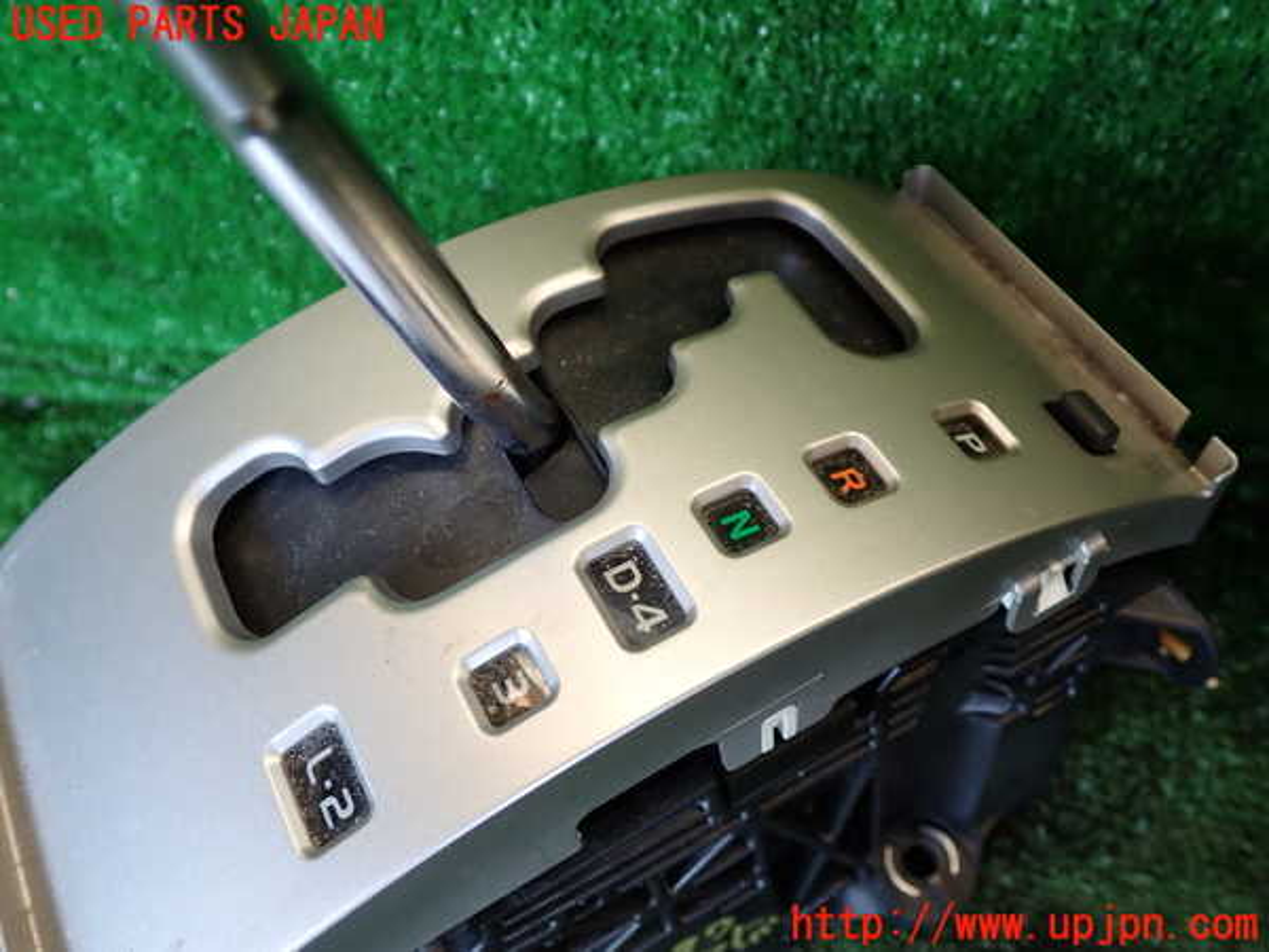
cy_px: 476
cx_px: 634
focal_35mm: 30
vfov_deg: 46.8
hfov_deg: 60.0
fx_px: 1100
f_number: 2.3
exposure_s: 1/60
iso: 125
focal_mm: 5.4
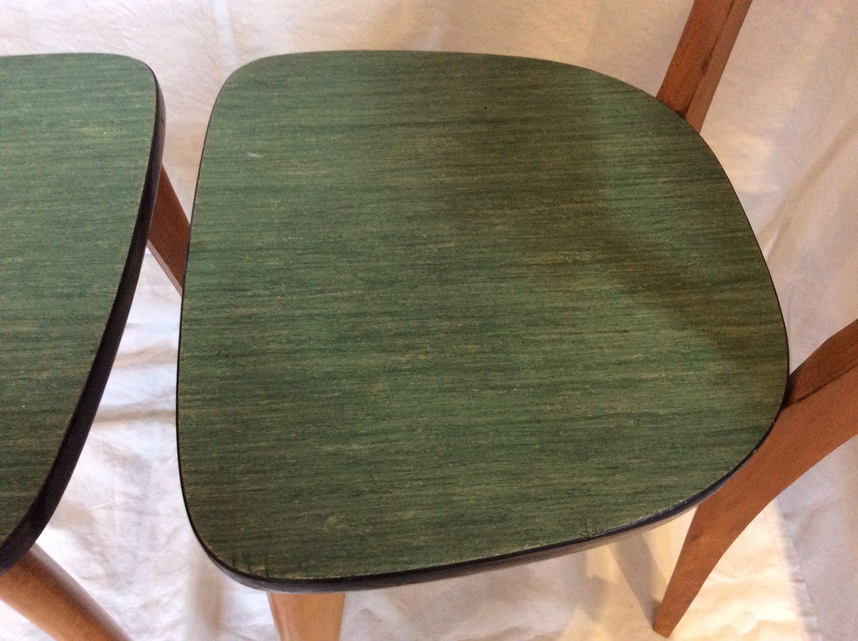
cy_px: 320
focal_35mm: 32
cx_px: 429
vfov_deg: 44.1
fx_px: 792
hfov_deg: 56.9
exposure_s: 1/25
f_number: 2.4
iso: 320
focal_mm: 3.3
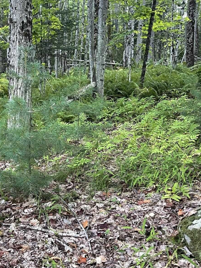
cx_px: 52
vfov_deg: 42.1
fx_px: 348
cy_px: 141
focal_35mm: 45
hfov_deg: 31.6
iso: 125
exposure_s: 1/77
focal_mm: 5.1
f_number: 1.6
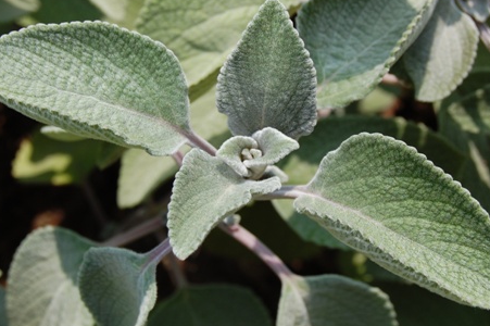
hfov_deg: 21.3
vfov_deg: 14.3
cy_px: 130
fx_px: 1302
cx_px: 228
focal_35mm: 96
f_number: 8
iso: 200
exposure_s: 1/320
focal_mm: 45
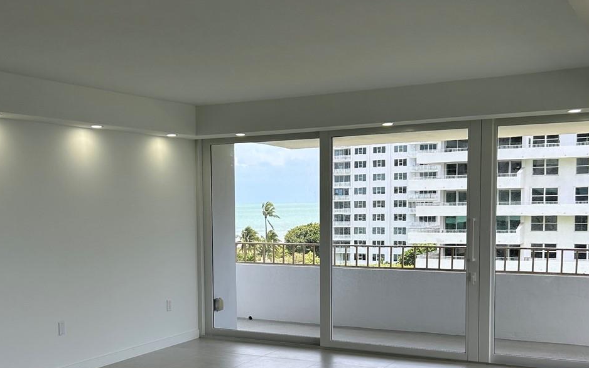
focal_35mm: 47
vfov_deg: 27.2
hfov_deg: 42.4
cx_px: 235
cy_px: 261
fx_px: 754
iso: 50
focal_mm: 5.7
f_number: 1.5
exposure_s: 1/614
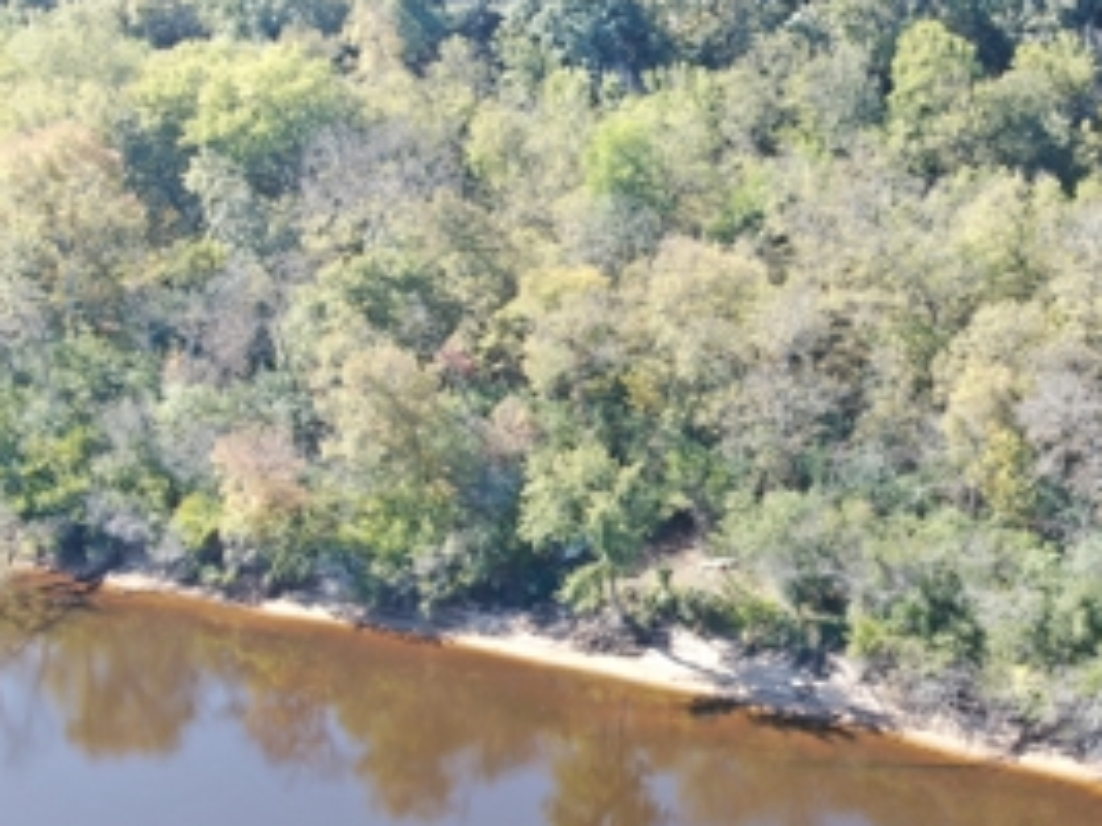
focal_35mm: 72
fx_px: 2291
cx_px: 817
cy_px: 525
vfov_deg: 20.4
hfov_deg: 26.7
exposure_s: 1/100
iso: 100
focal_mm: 8.6
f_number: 3.8
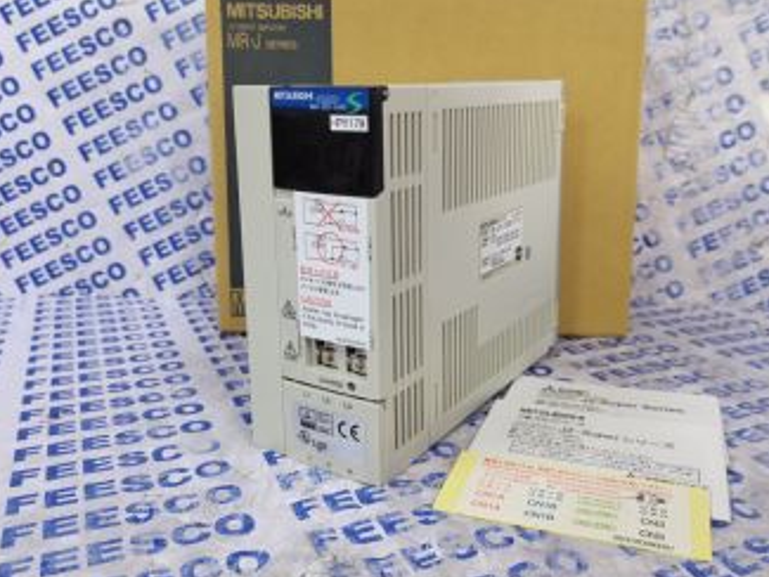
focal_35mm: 32
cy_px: 236
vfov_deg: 44.0
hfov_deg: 56.7
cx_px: 428
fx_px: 711
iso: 500
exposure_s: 1/40
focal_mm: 5.58
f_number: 1.8
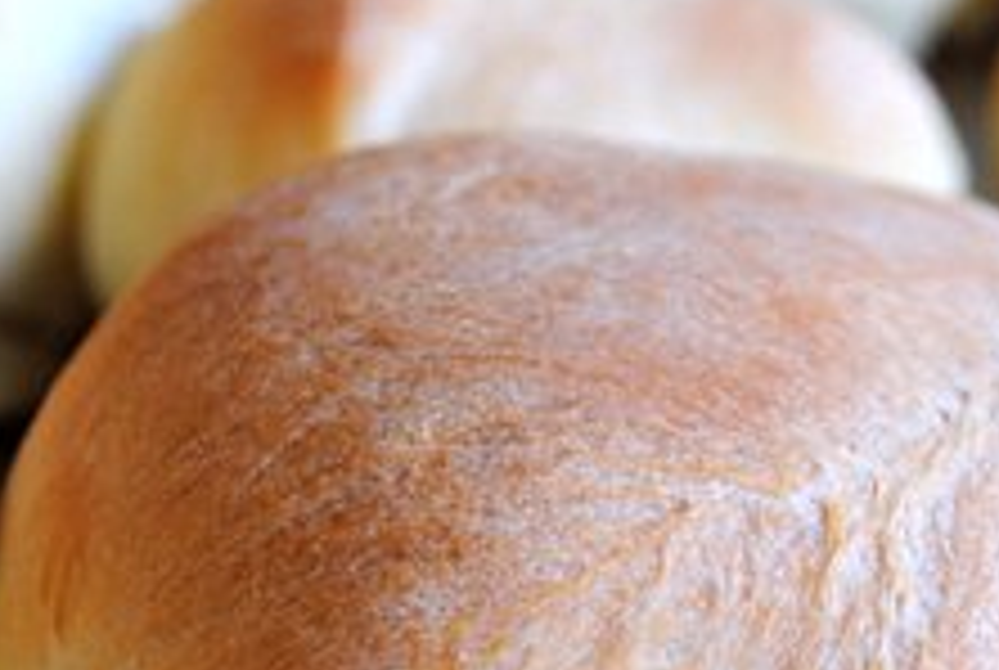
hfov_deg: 21.4
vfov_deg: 14.4
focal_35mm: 95
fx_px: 2642
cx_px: 594
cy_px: 564
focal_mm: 22
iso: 200
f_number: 4
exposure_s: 1/30
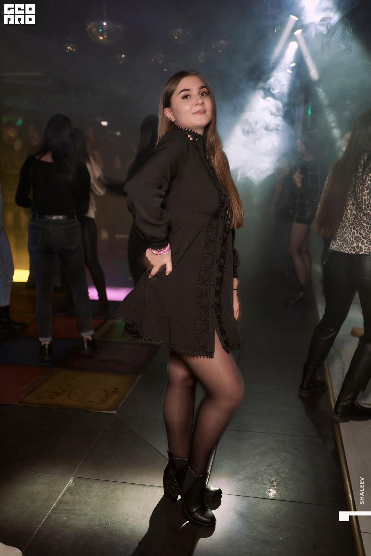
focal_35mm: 35
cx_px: 186
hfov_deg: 37.9
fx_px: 541
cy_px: 278
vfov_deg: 54.4
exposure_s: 1/20
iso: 400
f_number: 1.8
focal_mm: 35
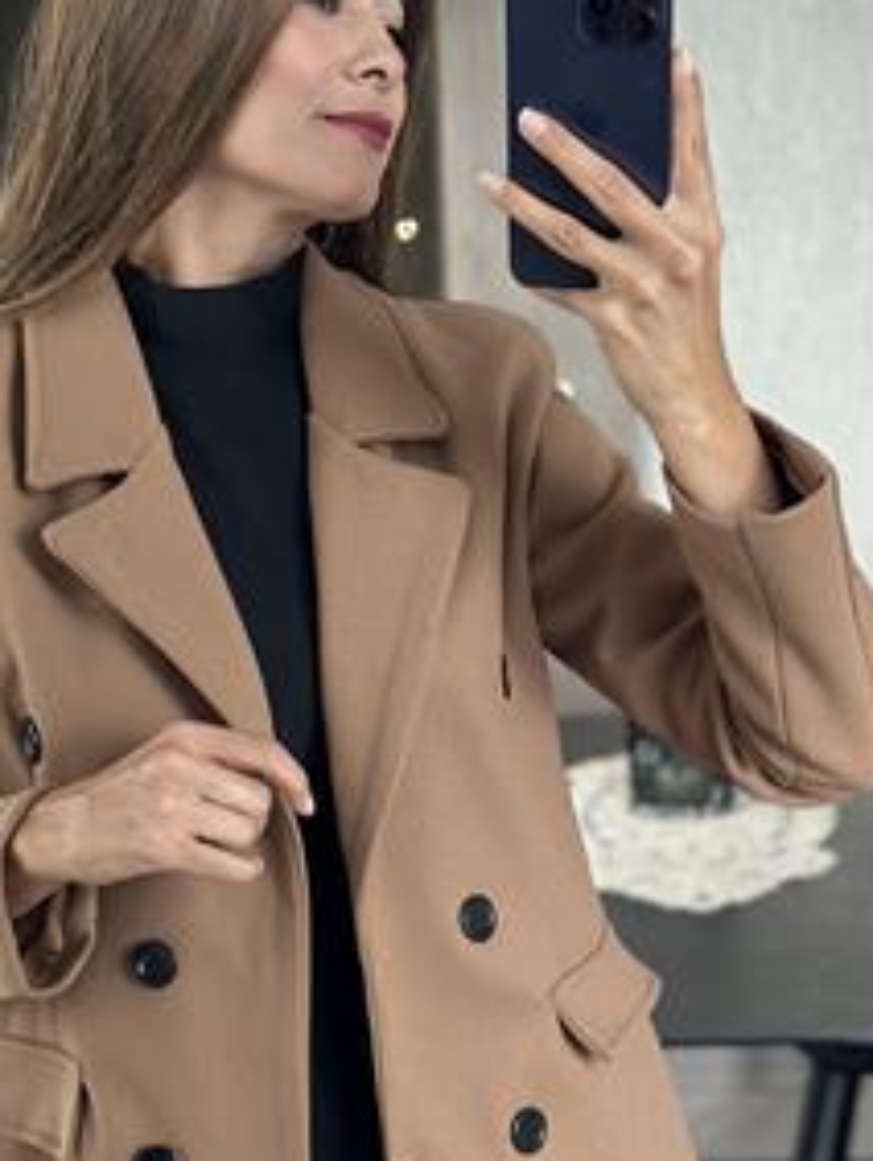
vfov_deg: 22.7
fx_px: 2887
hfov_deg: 17.2
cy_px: 741
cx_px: 317
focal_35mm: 86
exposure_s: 1/60
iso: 400
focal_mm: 6.86
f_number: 1.78
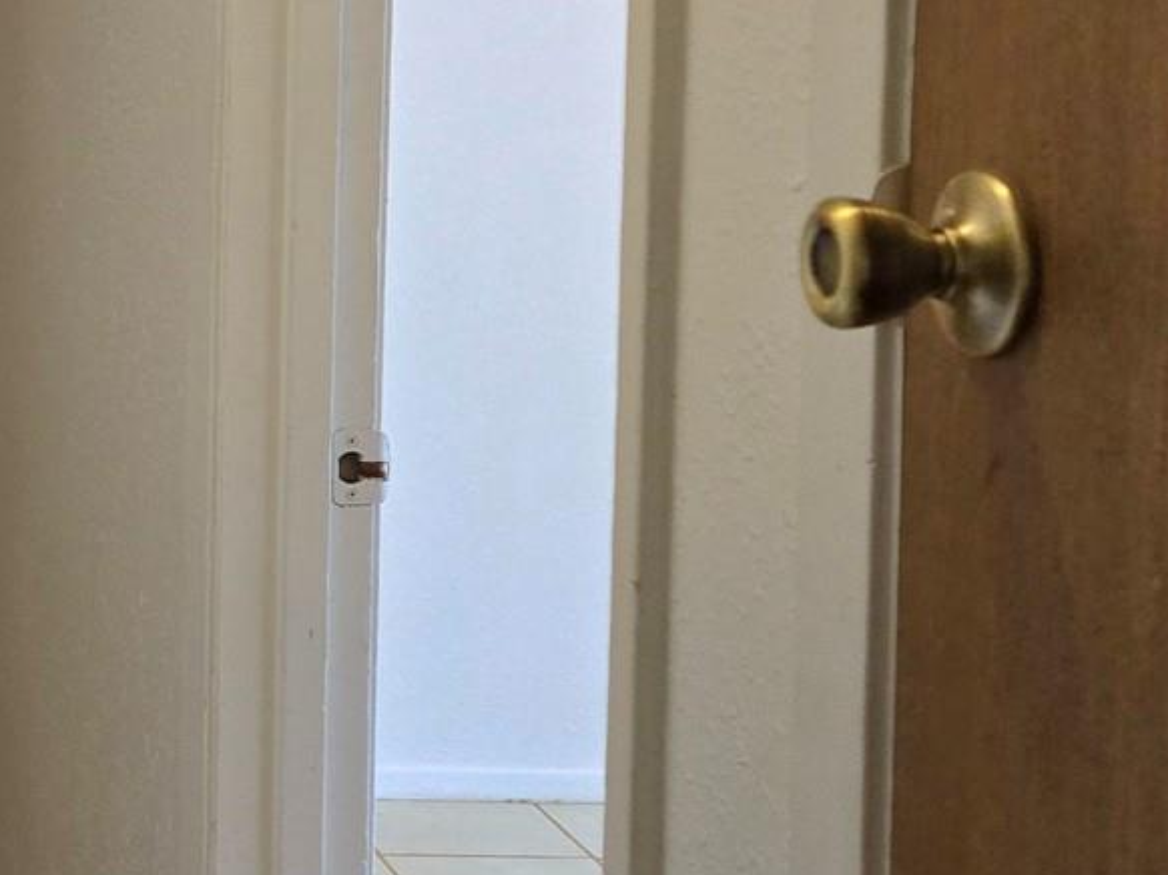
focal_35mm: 81
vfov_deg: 17.9
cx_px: -387
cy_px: 92
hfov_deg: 21.6
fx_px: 2732
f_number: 1.8
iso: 500
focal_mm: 5.4
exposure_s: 1/120
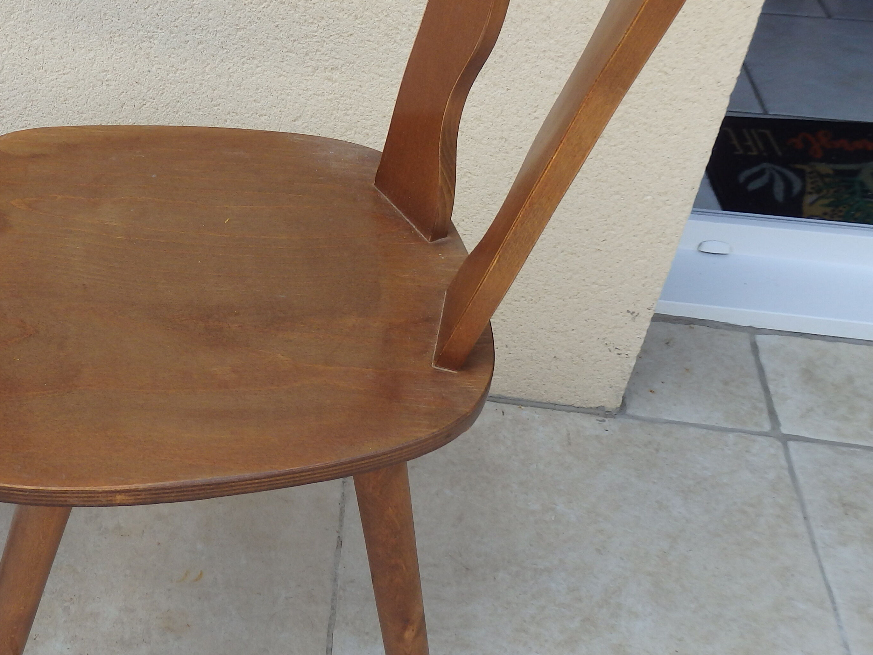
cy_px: 260
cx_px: 180
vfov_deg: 34.2
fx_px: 1059
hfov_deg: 42.8
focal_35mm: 42
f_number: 3
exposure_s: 1/500
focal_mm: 4.5
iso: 125
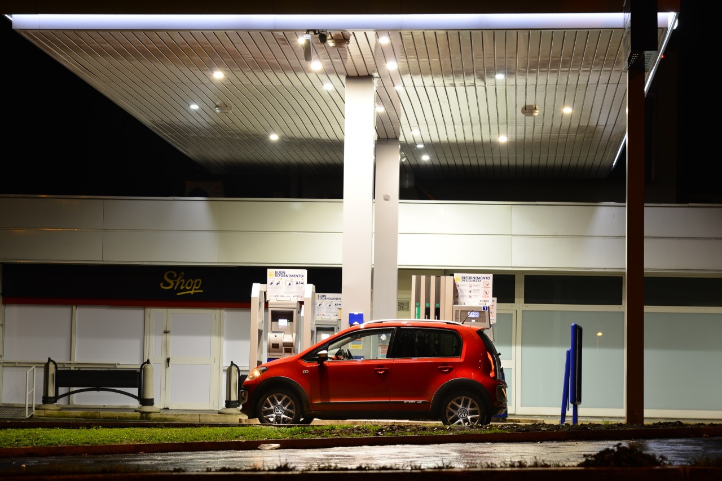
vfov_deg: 11.4
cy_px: 240
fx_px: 2407
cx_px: 361
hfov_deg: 17.1
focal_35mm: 120
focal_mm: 120
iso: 200
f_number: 8
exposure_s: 1
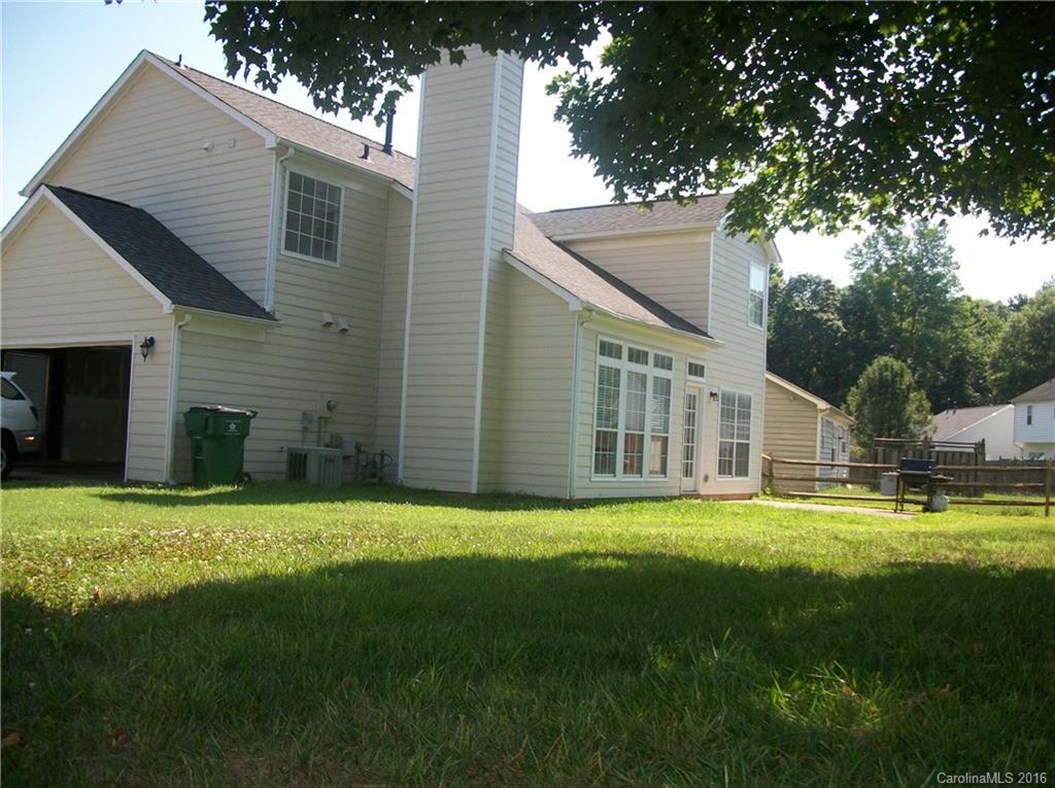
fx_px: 974
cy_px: 394
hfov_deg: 56.9
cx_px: 528
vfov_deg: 44.1
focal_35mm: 32
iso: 80
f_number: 2.9
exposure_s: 1/640
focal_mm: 5.7
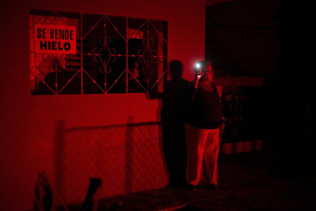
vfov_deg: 33.4
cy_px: 106
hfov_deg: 48.5
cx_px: 158
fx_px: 351
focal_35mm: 40
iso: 8000
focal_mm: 40
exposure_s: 1/125
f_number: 2
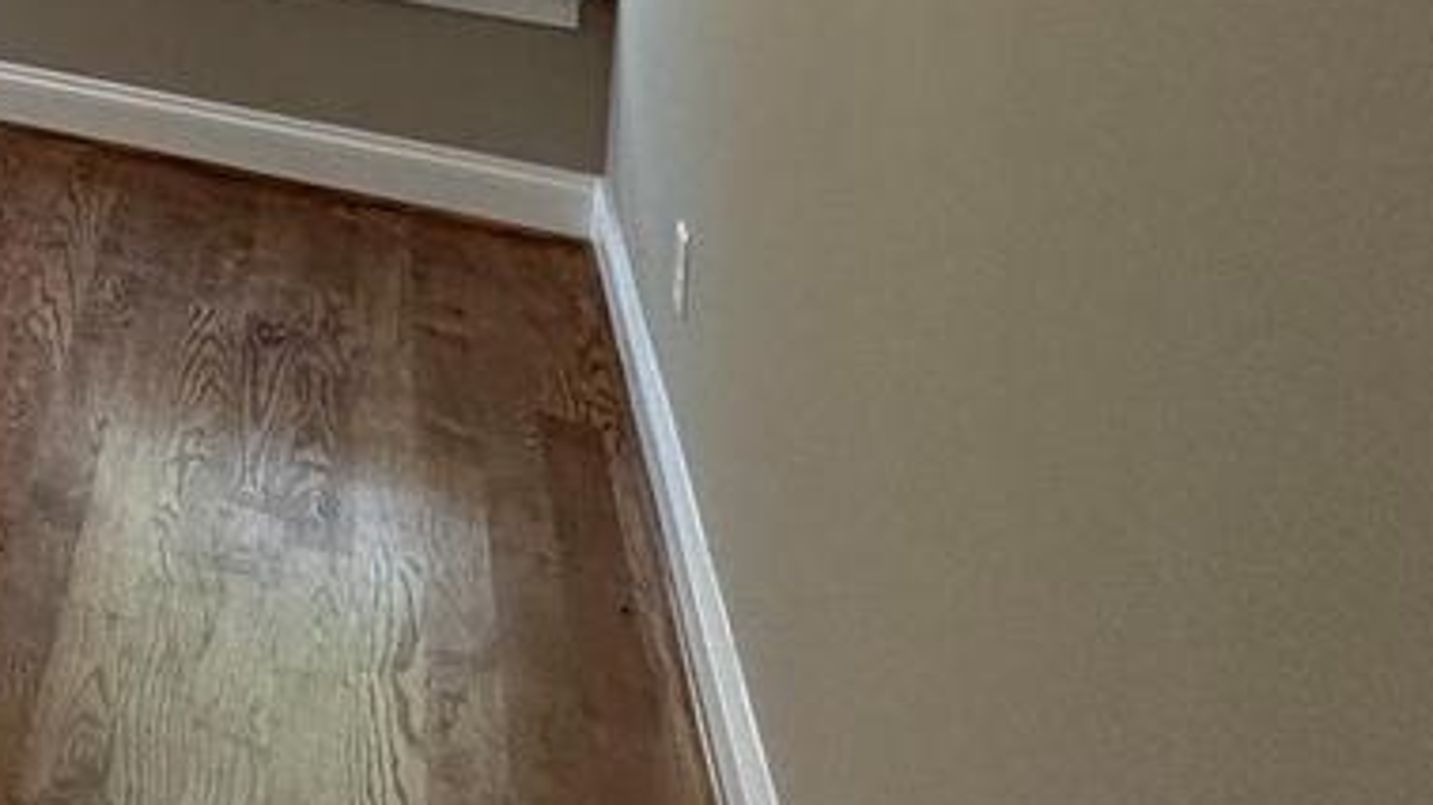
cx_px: -1021
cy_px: -642
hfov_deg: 23.2
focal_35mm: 58
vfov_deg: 17.1
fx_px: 2203
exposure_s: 1/120
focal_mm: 2.22
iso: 100
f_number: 2.2
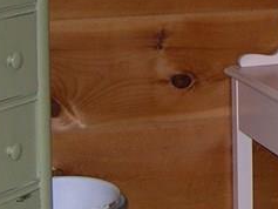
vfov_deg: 9.0
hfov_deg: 11.5
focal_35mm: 164
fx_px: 1318
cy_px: -35
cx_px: 439
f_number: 2.8
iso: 172
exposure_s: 1/60
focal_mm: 8
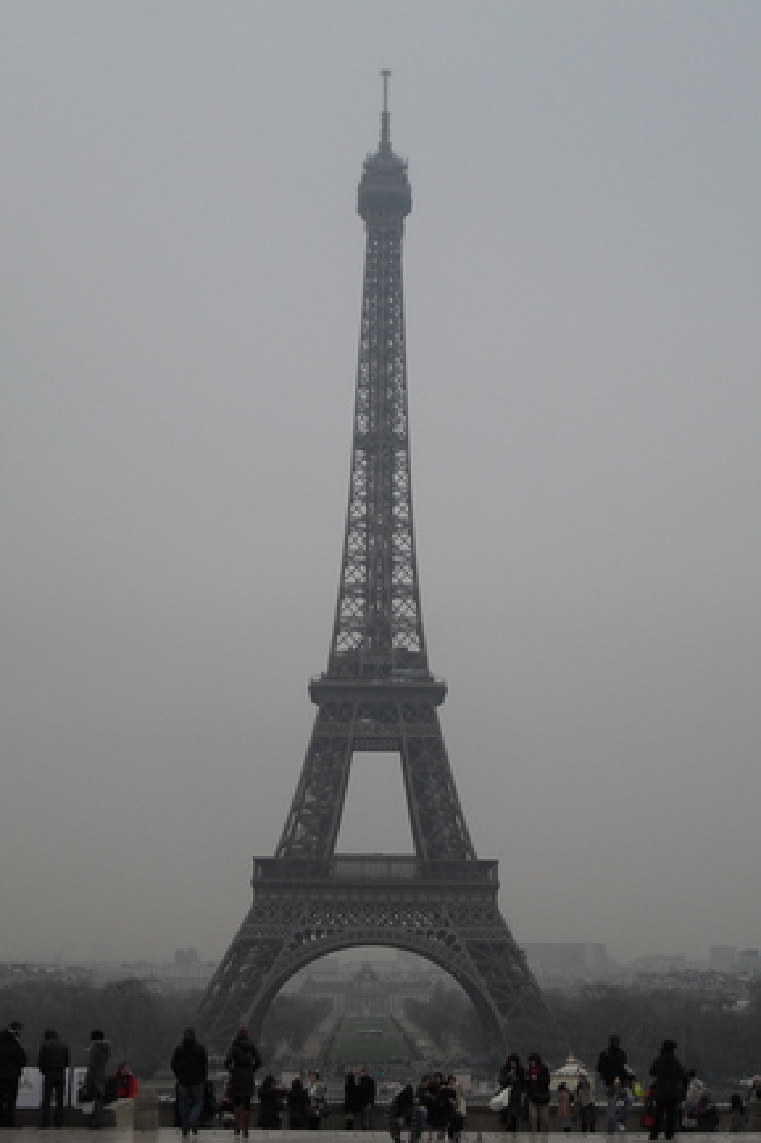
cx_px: 416
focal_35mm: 69
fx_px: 2189
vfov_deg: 29.2
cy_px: 603
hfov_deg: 19.7
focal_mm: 10.5
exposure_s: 1/350
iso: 100
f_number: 3.7
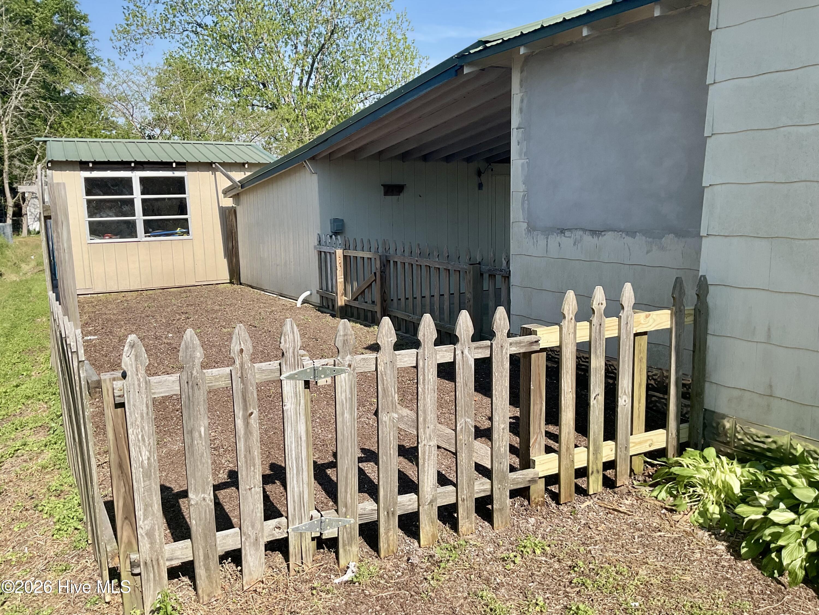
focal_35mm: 29
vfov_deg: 48.2
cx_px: 410
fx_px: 686
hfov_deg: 61.7
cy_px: 308
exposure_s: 1/1311
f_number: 1.8
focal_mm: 3
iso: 16
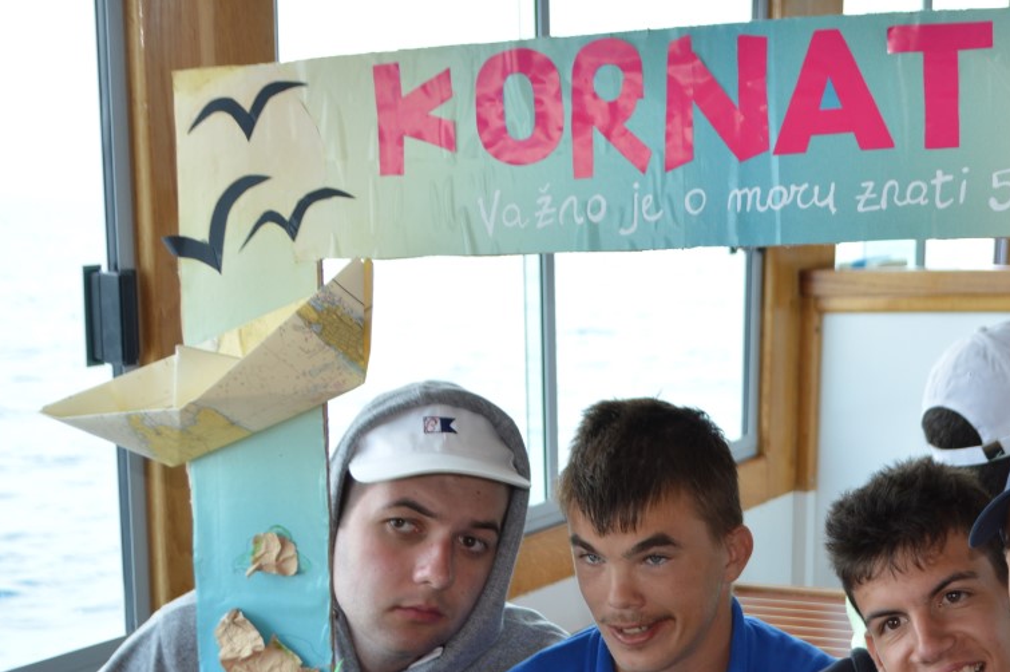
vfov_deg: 17.4
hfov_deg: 25.7
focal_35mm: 78
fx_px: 2186
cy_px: 490
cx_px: 762
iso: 200
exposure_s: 1/125
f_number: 5
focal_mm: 34
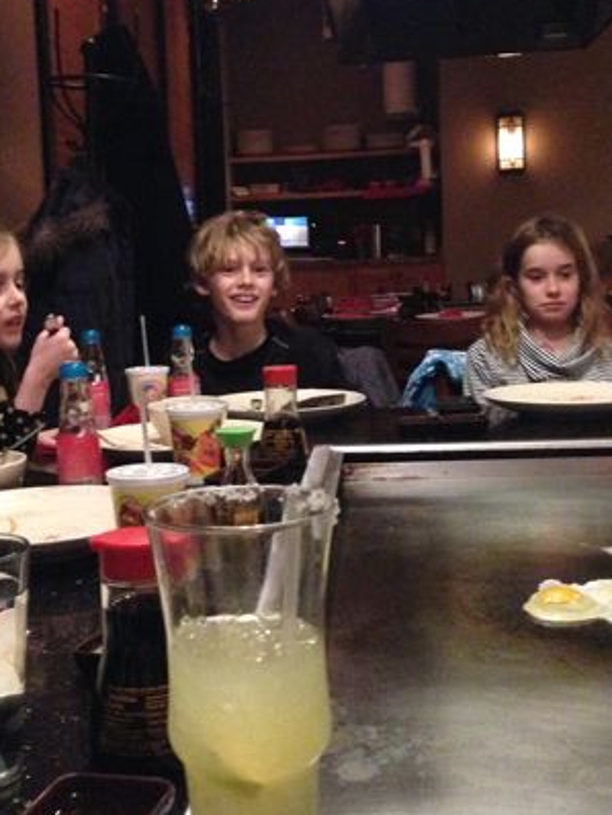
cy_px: 362
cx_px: 239
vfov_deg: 36.1
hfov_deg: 27.5
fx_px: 1248
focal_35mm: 53
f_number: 2.4
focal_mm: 4.12
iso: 800
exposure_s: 1/15
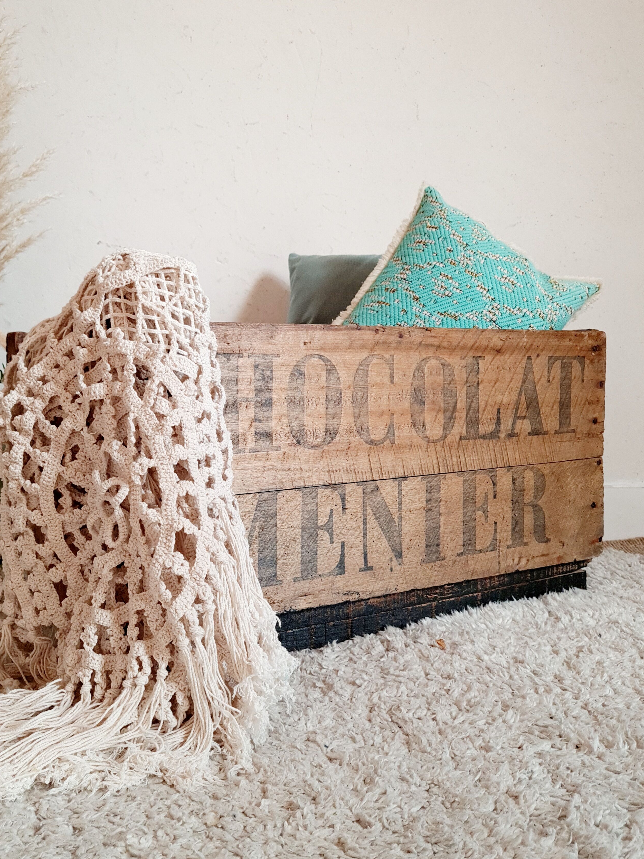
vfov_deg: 58.3
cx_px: 287
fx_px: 769
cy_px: 425
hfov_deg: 45.4
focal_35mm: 31
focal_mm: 5.4
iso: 200
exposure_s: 1/50
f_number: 1.8
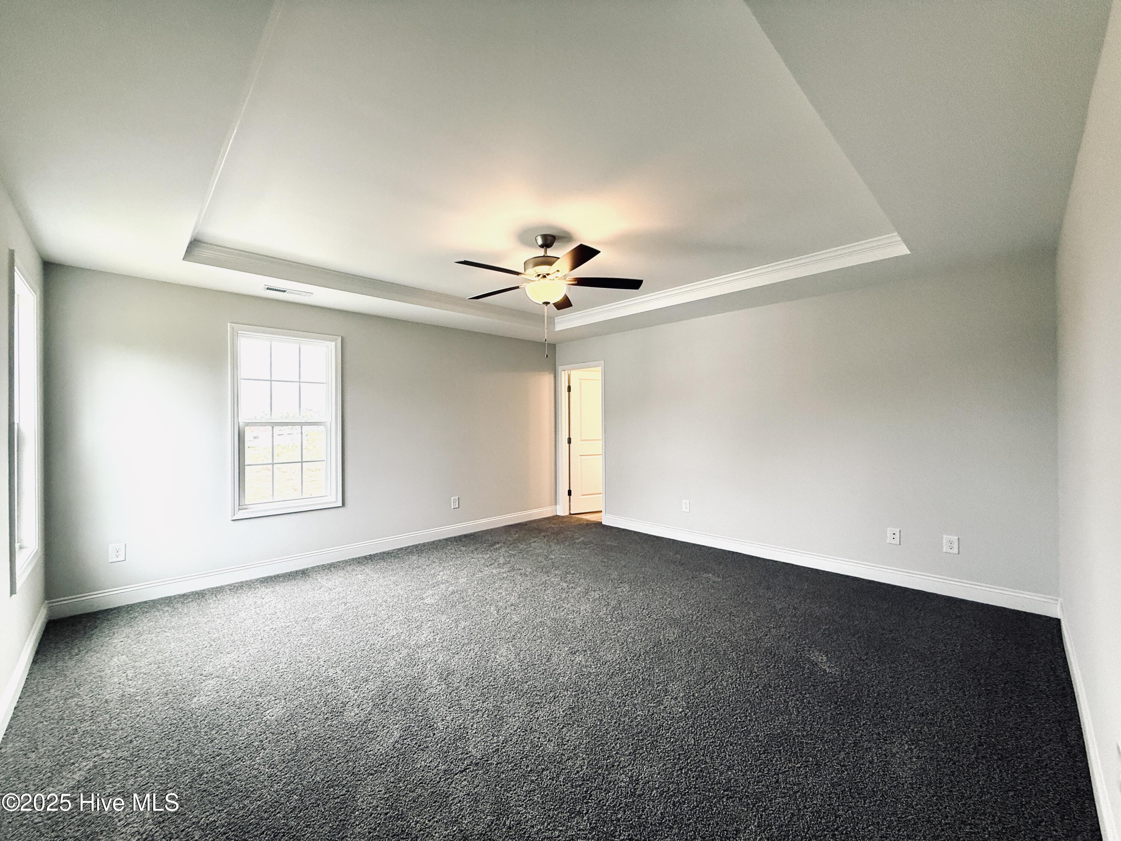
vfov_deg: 85.7
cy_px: 420
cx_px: 560
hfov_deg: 102.1
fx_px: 453
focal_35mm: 14
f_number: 2.2
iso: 160
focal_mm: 2.22
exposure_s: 1/120
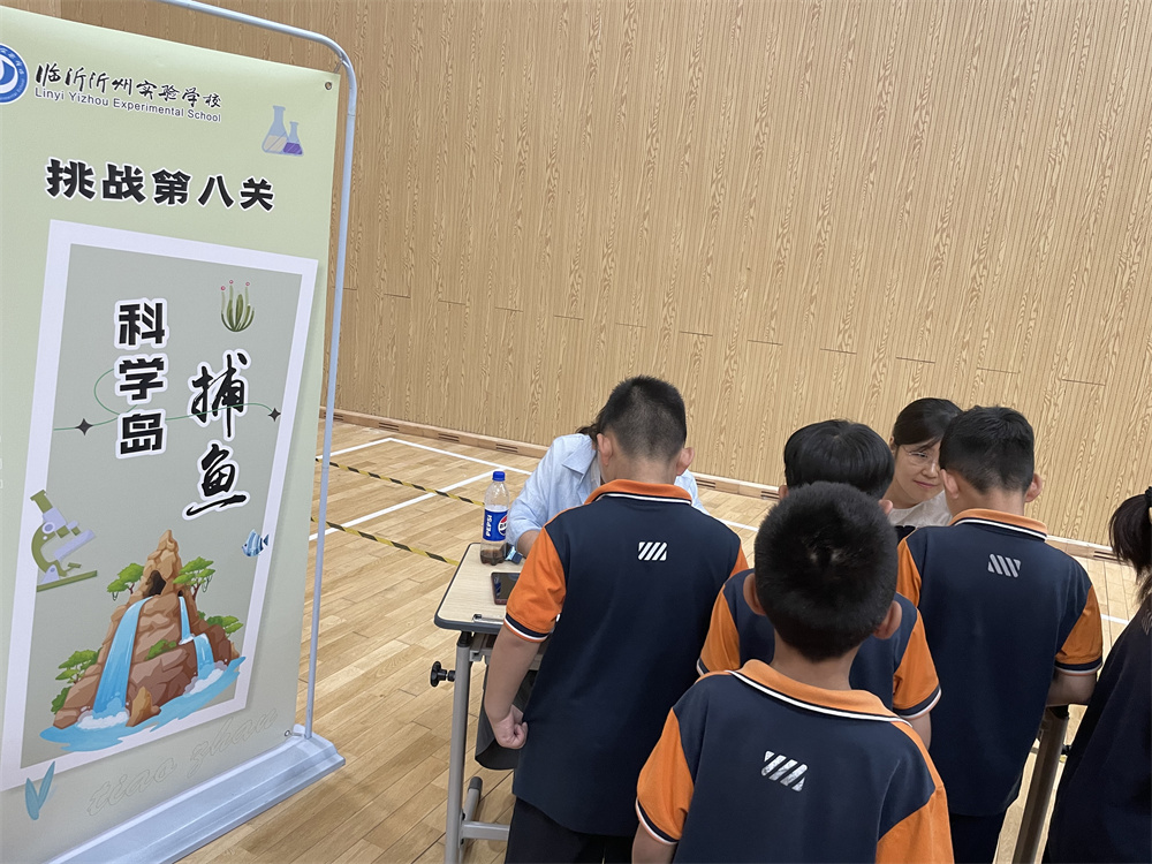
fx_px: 865
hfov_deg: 67.3
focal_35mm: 26
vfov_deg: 53.1
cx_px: 576
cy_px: 432
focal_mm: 4.2
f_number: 1.6
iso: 160
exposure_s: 1/60
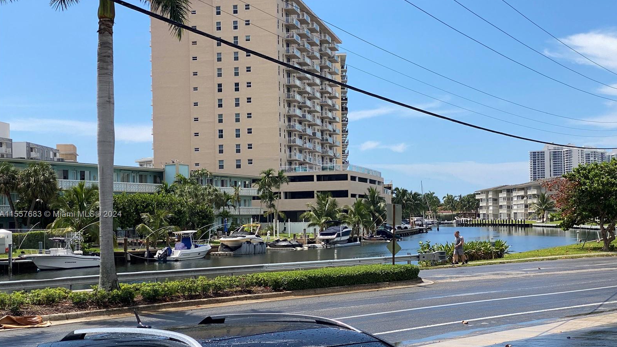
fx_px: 933
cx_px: 308
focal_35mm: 57
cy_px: 215
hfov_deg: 36.6
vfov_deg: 21.1
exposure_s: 1/1845
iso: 20
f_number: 2
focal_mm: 6
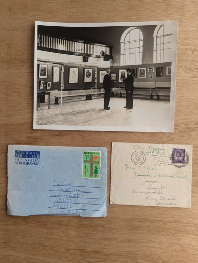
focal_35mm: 24
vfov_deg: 71.5
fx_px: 183
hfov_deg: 56.9
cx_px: 99
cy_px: 132
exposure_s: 1/200
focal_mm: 6.81
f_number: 1.85
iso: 42
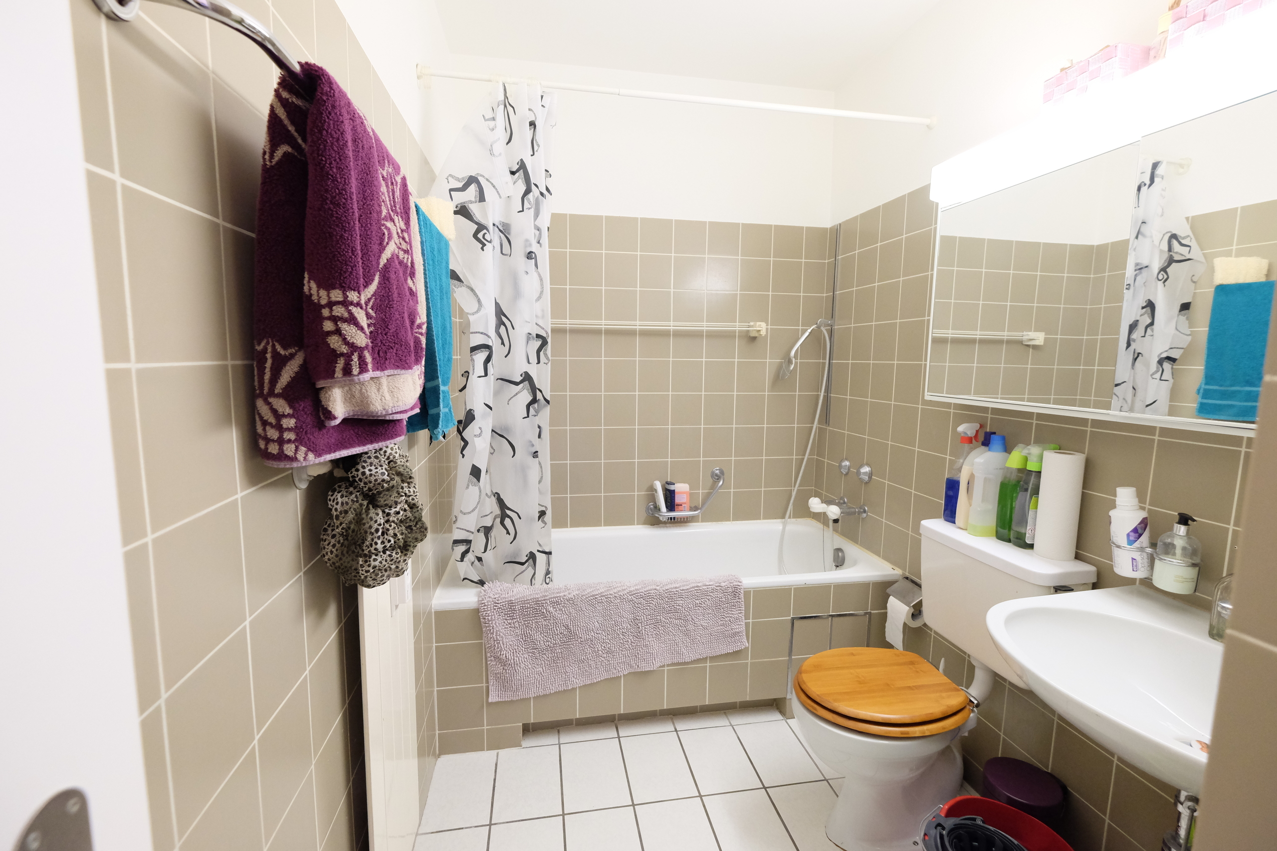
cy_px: 426
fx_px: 532
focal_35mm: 15
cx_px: 638
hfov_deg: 100.4
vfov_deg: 77.3
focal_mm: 10
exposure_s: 1/15
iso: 2500
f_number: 4
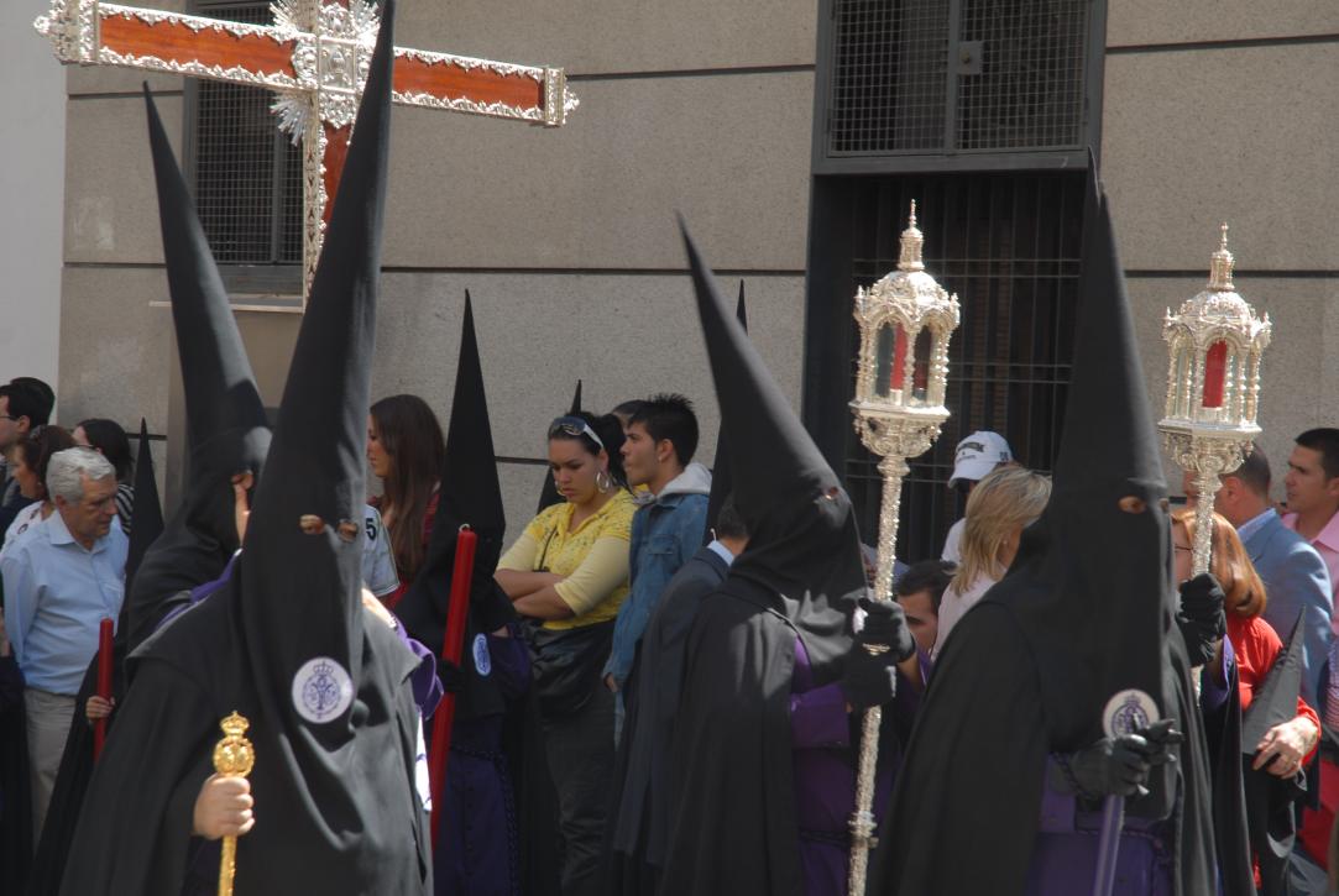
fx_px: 3910
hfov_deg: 19.4
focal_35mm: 105
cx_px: 670
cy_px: 448
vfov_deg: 13.1
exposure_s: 1/60
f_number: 7.1
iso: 110
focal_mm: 70
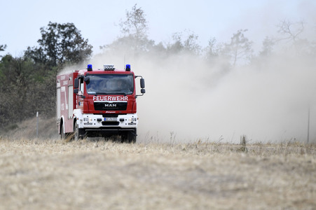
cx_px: 158
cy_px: 105
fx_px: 3508
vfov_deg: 3.4
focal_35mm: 400
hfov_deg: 5.2
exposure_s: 1/4000
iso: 2000
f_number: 5.6
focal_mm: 400
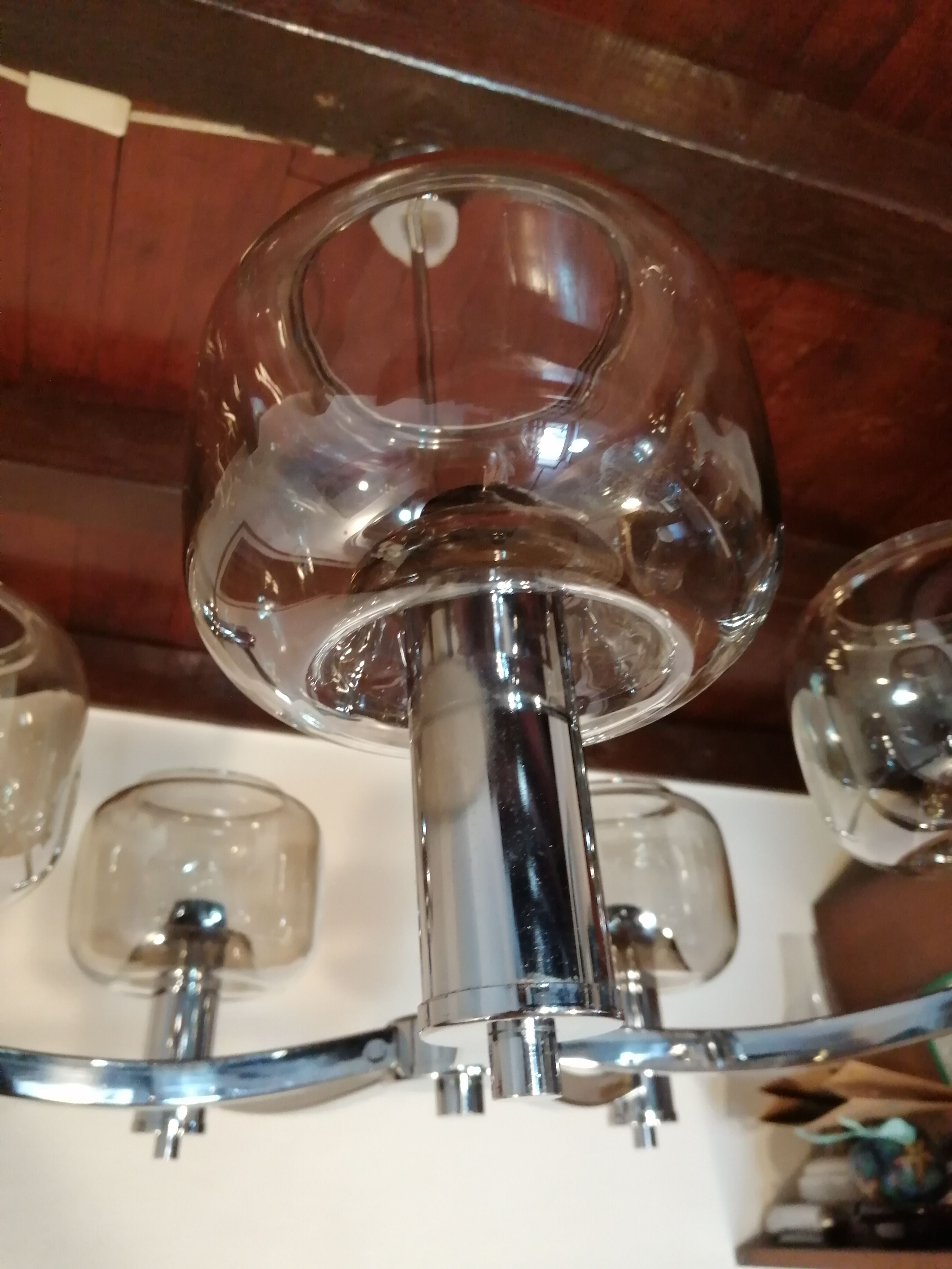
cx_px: 476
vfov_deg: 67.3
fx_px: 953
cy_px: 634
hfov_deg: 53.1
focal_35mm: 26
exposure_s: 1/25
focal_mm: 3.46
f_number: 1.8
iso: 320
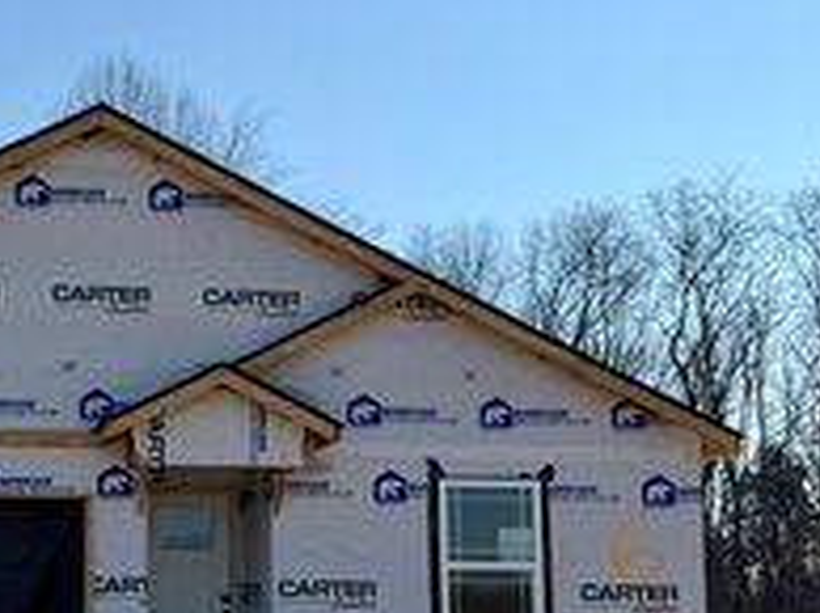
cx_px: 63
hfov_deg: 29.8
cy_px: 476
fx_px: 1467
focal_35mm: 62
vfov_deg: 23.3
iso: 80
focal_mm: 6.76
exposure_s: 1/5714
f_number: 1.78
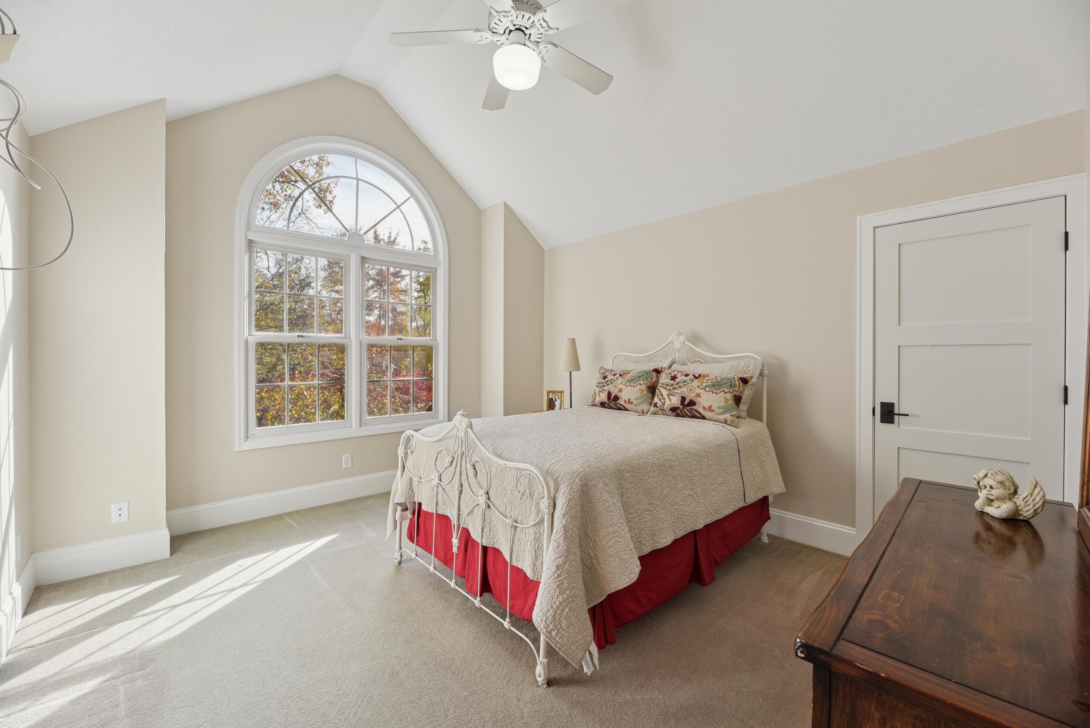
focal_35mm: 14
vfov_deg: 81.3
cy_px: 364
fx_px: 424
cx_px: 545
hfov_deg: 104.2
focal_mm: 14
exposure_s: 1/80
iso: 400
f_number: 8
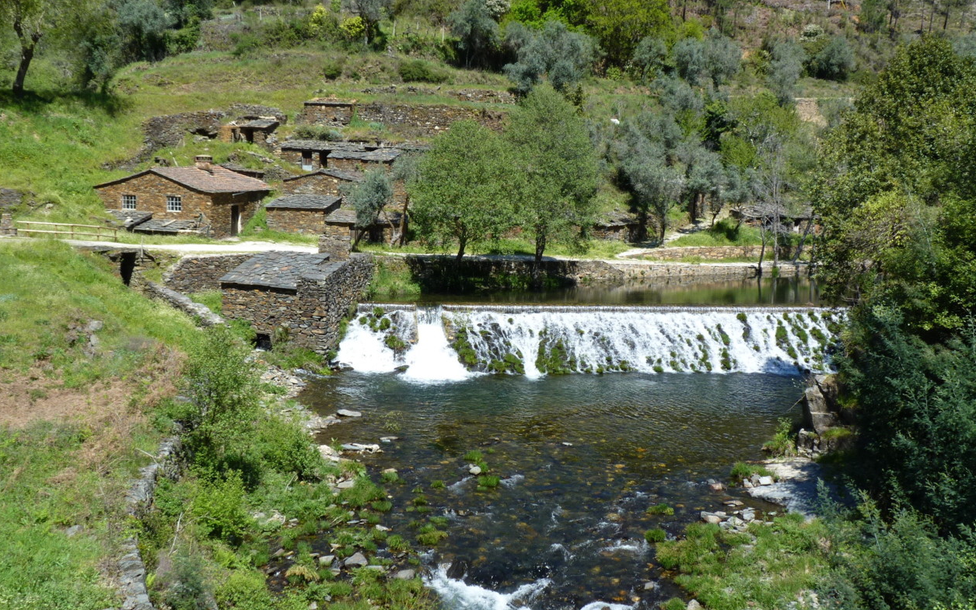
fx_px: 1064
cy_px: 288
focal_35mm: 40
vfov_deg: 32.0
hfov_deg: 49.3
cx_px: 490
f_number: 5
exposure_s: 1/320
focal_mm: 6.5
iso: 80
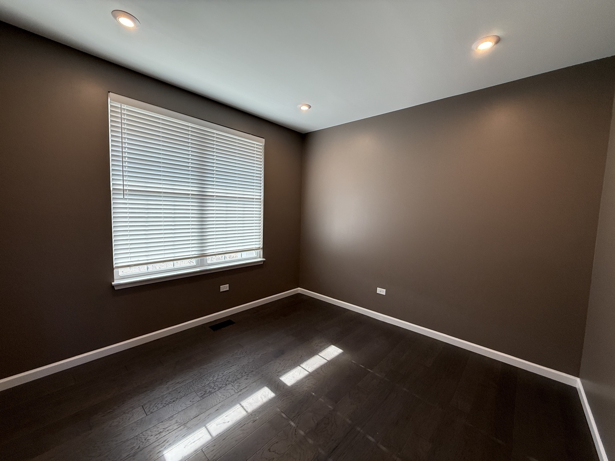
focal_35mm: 14
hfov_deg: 102.1
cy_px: 230
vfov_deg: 85.7
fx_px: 249
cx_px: 308
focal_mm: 2.22
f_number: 2.2
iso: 100
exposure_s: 1/120
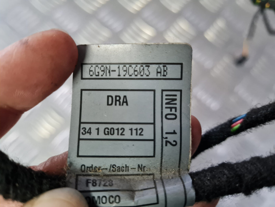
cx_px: 138
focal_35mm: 26
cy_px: 104
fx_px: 207
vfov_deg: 53.1
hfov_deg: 67.3
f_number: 1.8
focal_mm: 5.4
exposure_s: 1/33
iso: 640
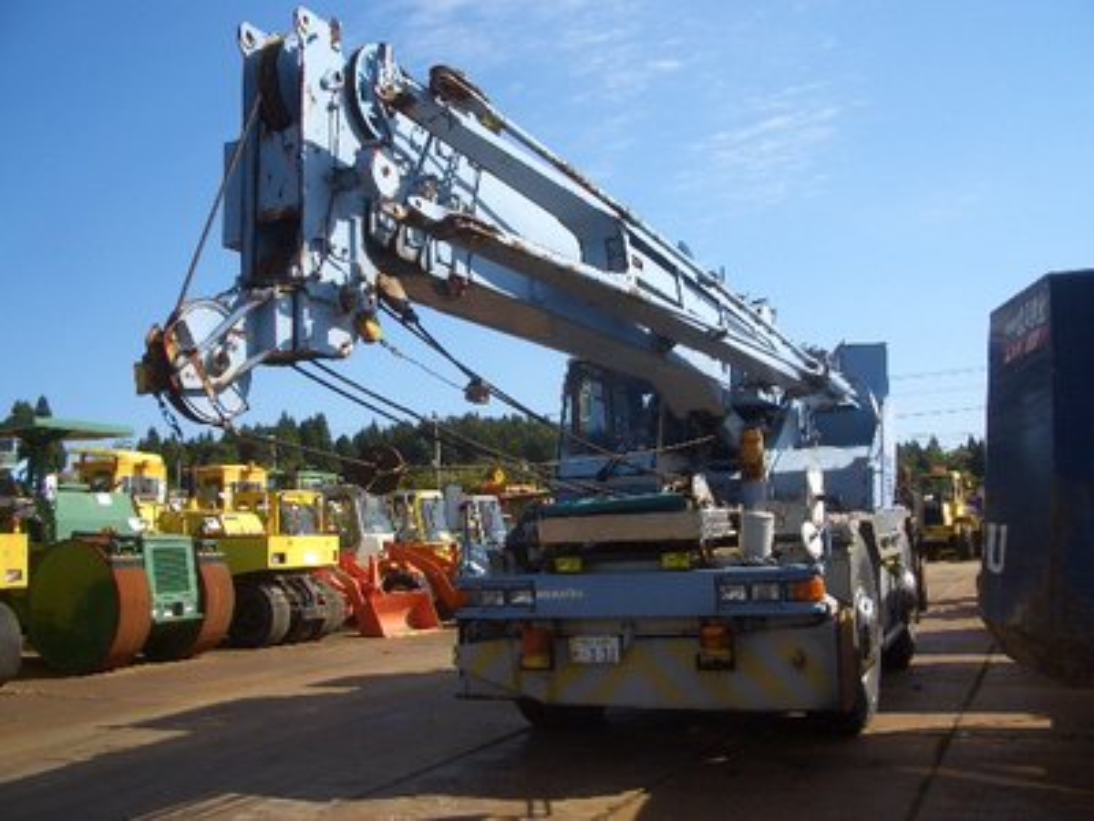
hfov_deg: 52.6
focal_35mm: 35
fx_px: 1106
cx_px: 547
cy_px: 410
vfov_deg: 40.7
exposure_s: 1/400
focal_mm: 5.8
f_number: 4.3
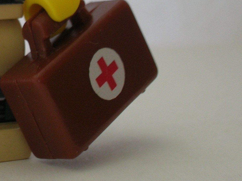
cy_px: -38
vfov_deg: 9.8
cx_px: -55
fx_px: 1042
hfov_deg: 12.9
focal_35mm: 149
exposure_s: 1/9.1
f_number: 3.5
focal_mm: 9.7
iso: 50
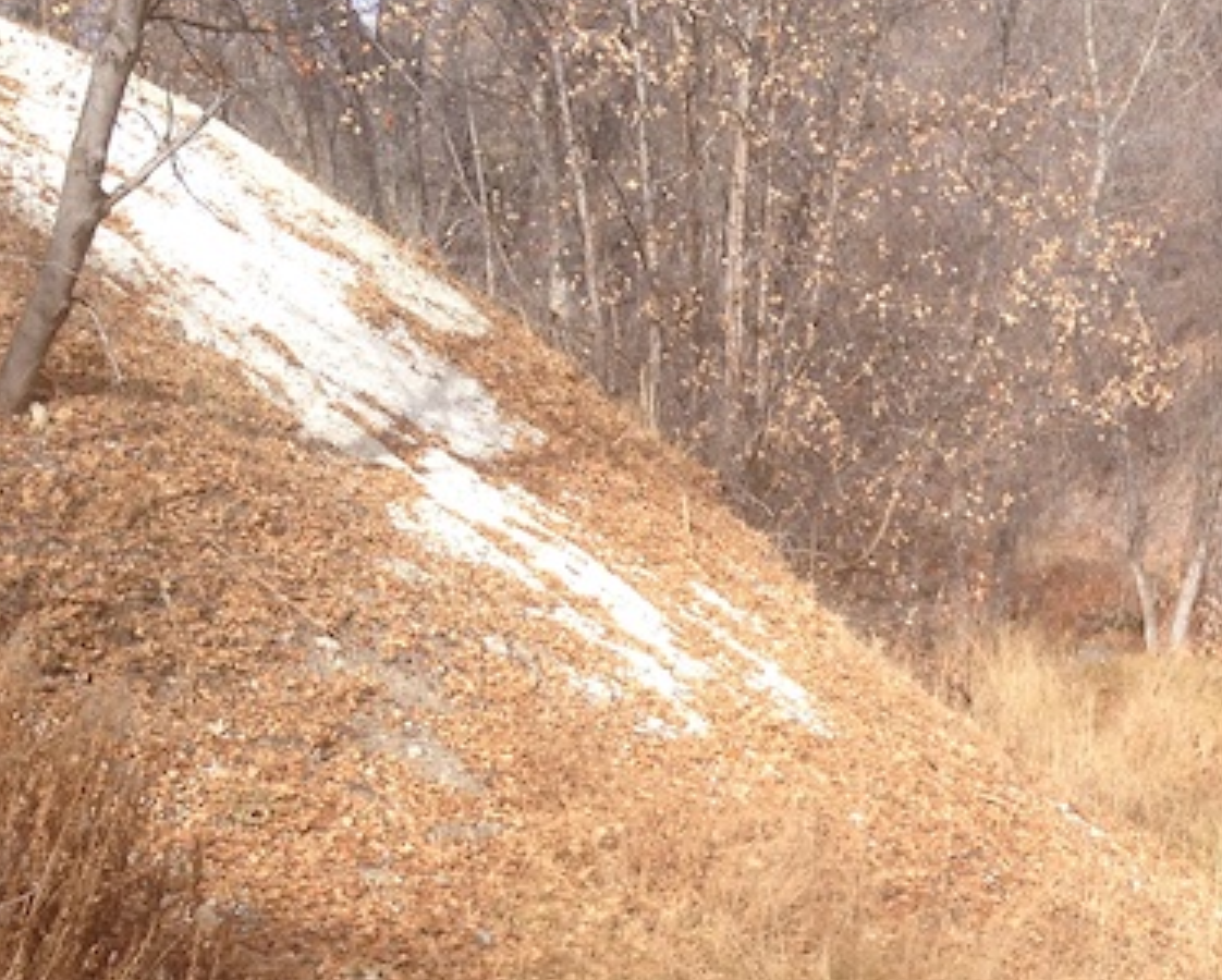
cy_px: 875
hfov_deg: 25.1
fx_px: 2643
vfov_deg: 20.6
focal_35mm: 73
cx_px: 1137
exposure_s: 1/635
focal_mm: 4.28
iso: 50
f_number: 2.4
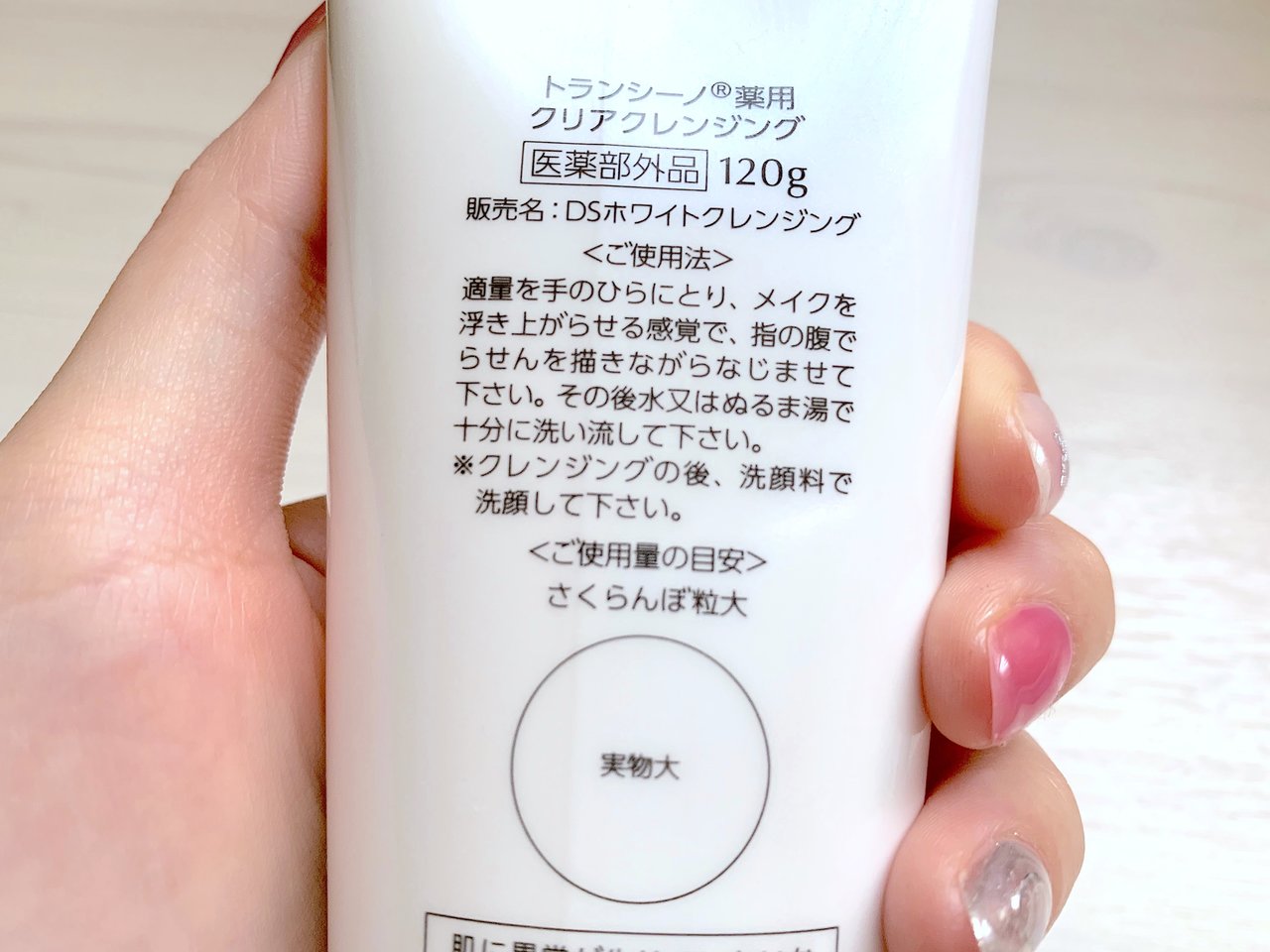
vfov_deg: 53.1
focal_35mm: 26
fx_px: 954
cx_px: 635
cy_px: 476
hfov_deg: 67.3
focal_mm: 4.25
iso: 100
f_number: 1.8
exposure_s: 1/80
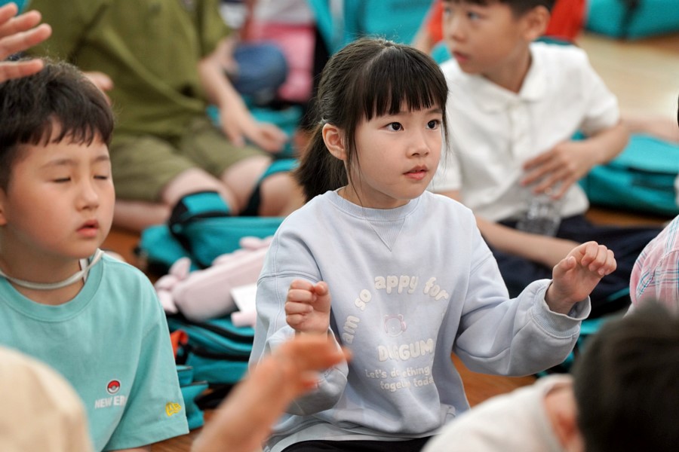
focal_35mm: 200
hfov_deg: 10.3
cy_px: 226
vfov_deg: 6.9
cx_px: 340
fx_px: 3772
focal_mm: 200
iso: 2000
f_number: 4
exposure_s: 1/250
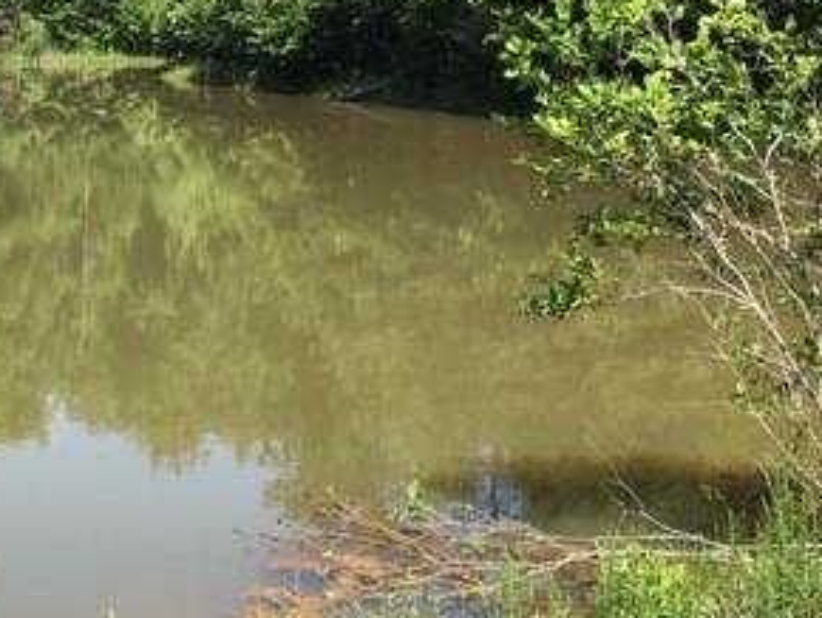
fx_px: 1521
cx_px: 96
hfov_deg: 29.1
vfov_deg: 22.8
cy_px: 187
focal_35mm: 64
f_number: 2.2
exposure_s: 1/591
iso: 25
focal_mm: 4.15
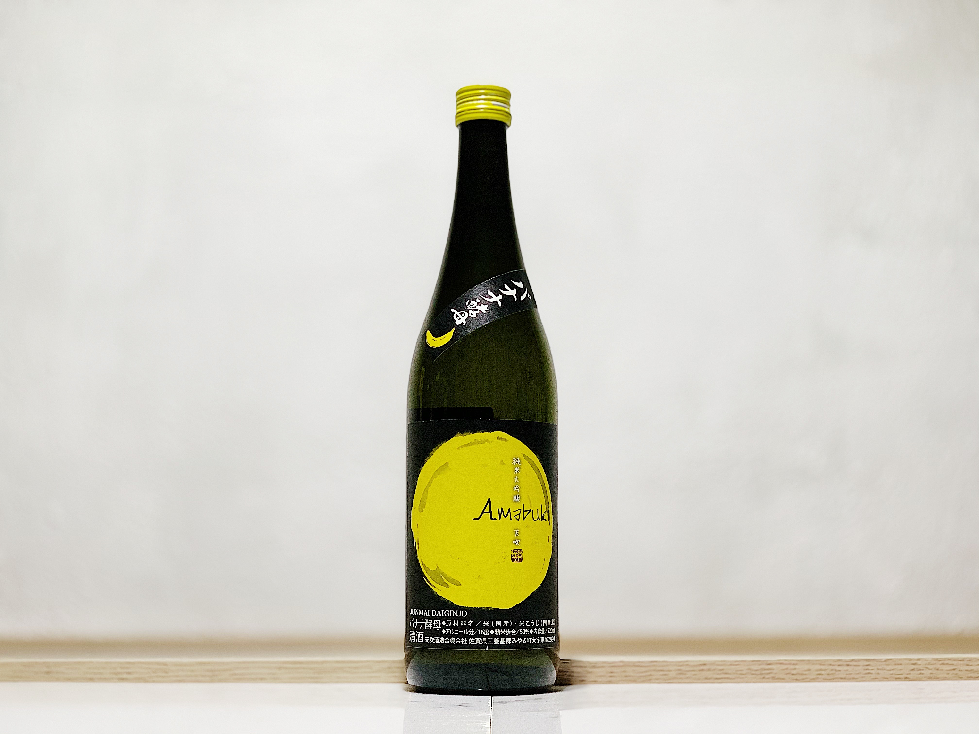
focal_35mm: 52
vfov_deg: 28.0
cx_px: 490
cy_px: 367
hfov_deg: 36.8
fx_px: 1471
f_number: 2.4
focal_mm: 6
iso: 125
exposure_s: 1/88
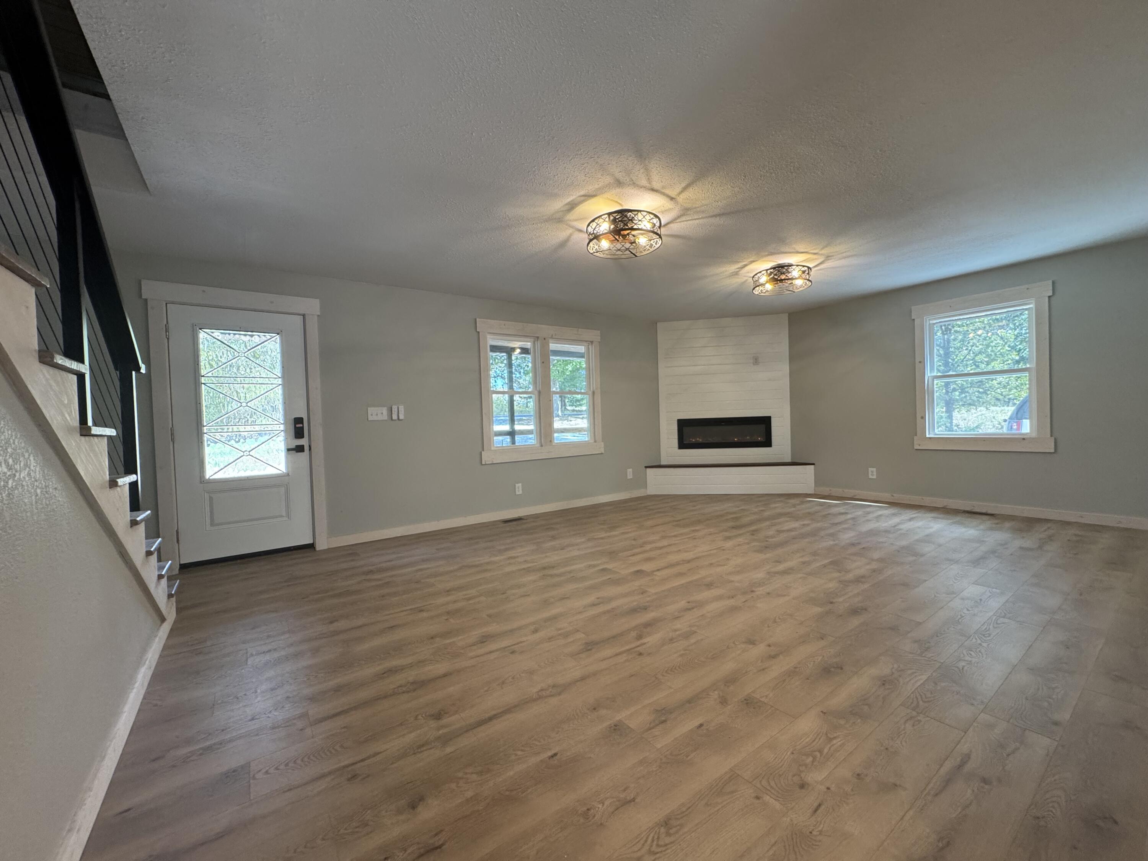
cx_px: 574
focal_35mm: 14
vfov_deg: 85.7
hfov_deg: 102.1
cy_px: 430
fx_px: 464
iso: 250
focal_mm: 2.22
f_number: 2.2
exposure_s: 1/120
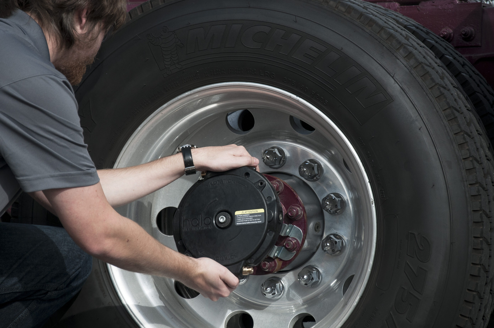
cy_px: 164
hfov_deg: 14.9
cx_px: 247
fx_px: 1891
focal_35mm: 138
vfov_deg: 9.9
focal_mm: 92
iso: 141
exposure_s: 1/1000
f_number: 5.6
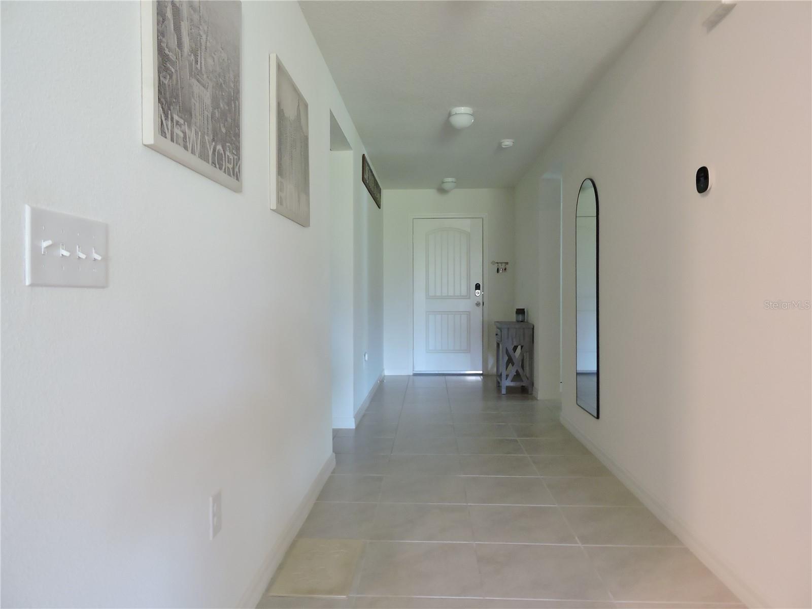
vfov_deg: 56.8
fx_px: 563
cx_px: 406
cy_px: 304
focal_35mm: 24
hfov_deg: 71.6
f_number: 3.3
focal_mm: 4.3
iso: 560
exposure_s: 1/8
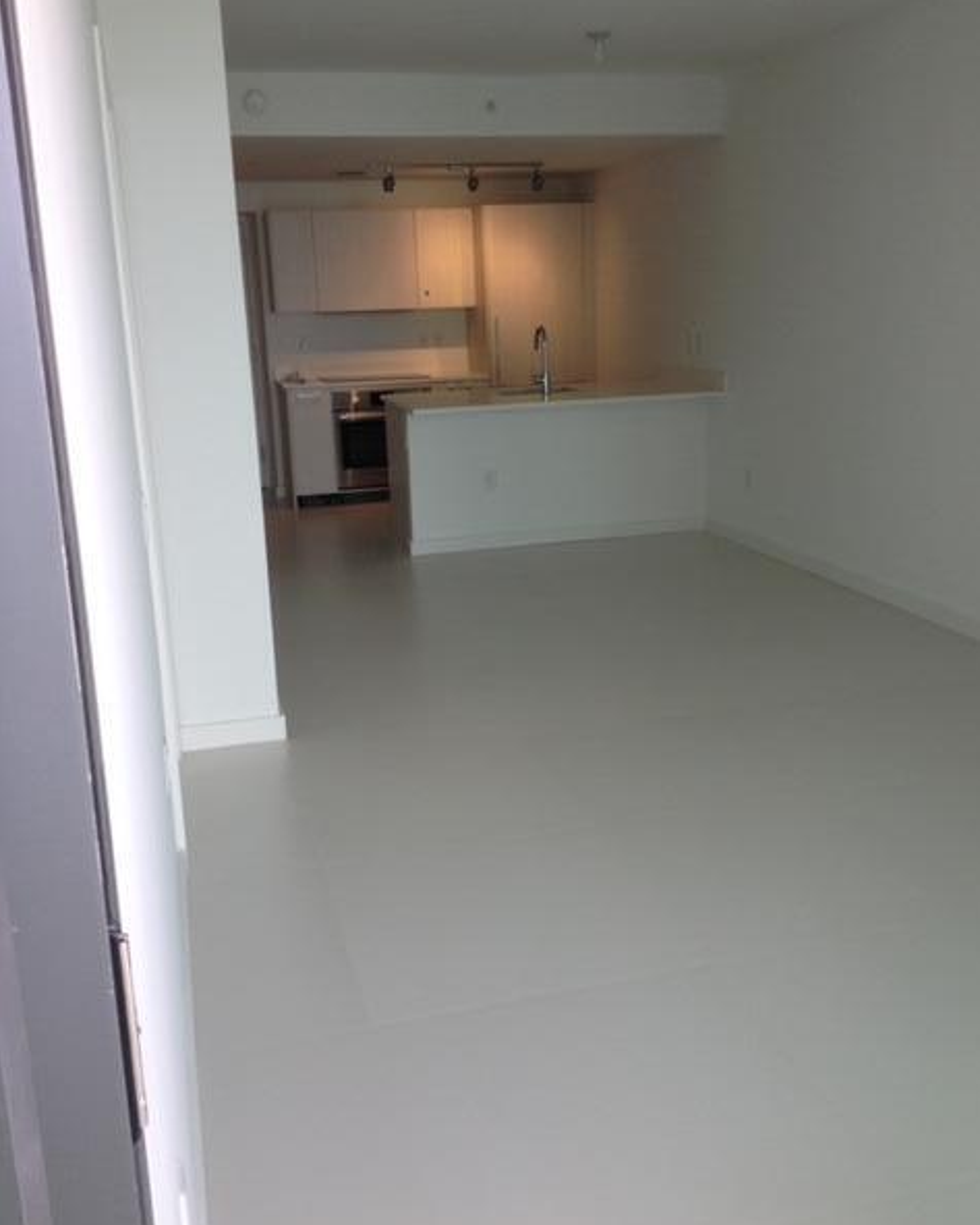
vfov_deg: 49.1
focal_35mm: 37
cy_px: 587
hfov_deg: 40.1
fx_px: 1341
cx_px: 495
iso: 50
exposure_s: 1/147
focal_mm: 4.28
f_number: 2.4
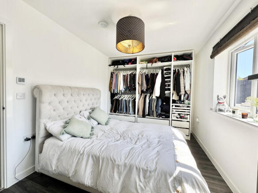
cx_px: 129
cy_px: 96
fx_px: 104
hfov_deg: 102.1
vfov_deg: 85.7
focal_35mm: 14
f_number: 2.2
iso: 40
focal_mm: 2.22
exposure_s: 1/111
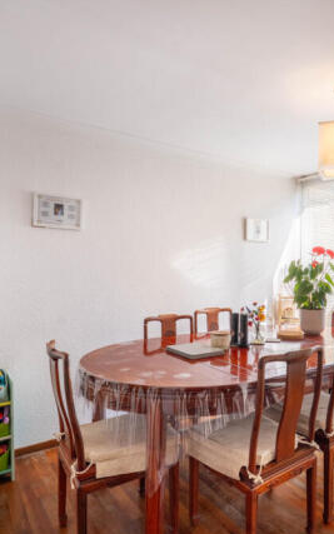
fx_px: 364
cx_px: 230
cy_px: 272
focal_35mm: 25
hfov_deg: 48.2
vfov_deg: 72.5
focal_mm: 16
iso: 320
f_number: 8
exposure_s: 1/50
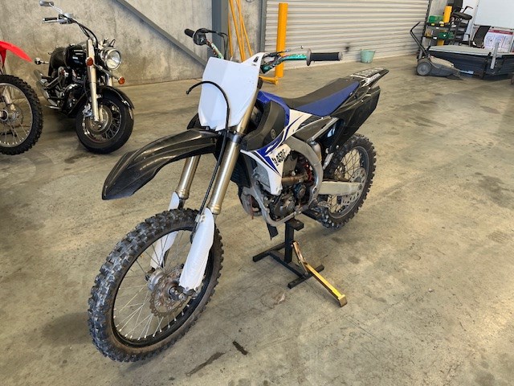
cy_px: 193
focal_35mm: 26
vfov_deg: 53.1
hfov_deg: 67.3
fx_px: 386
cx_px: 257
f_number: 1.6
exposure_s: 1/121
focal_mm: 5.1
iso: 80
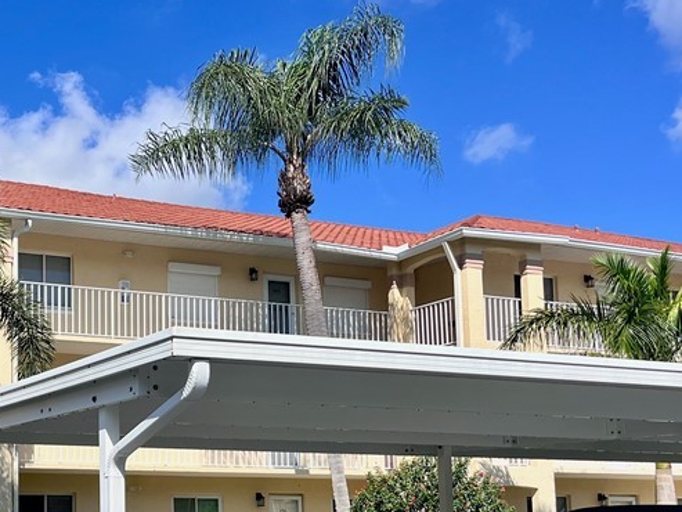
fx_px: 1064
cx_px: 47
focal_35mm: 54
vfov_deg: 26.6
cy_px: 401
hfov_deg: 33.4
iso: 50
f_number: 1.6
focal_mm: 5.1
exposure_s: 1/3413
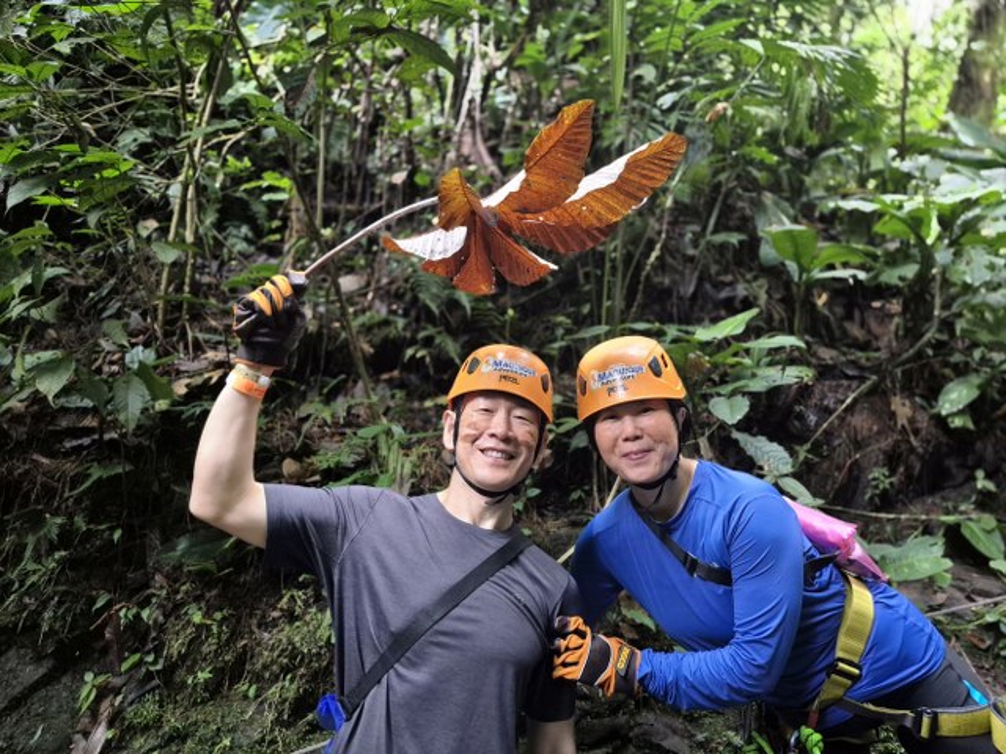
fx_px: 668
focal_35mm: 23
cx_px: 503
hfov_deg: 73.9
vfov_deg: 58.9
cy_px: 377
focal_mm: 5.4
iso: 1250
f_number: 1.8
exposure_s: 1/60
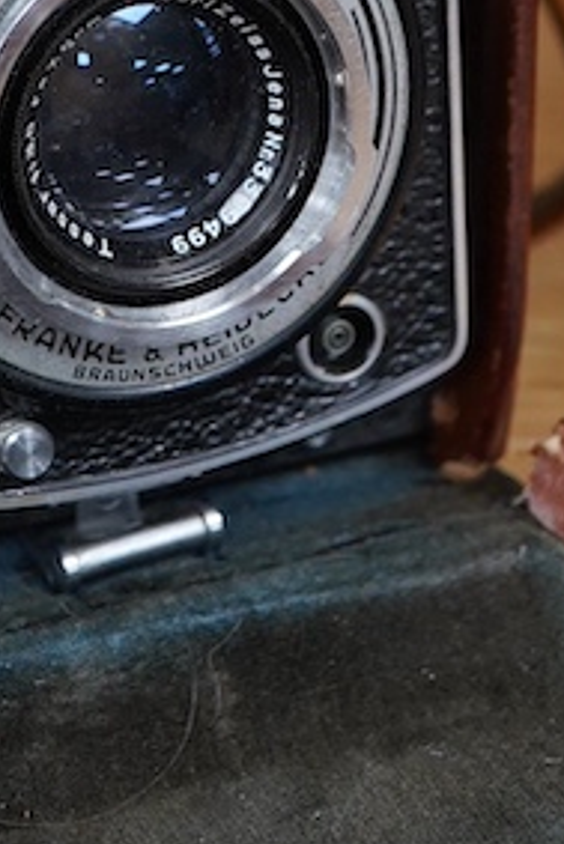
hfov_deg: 9.6
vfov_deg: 14.0
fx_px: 3356
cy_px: -113
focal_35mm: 143
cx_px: 113
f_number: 3.5
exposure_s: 1/125
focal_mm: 30
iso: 1250
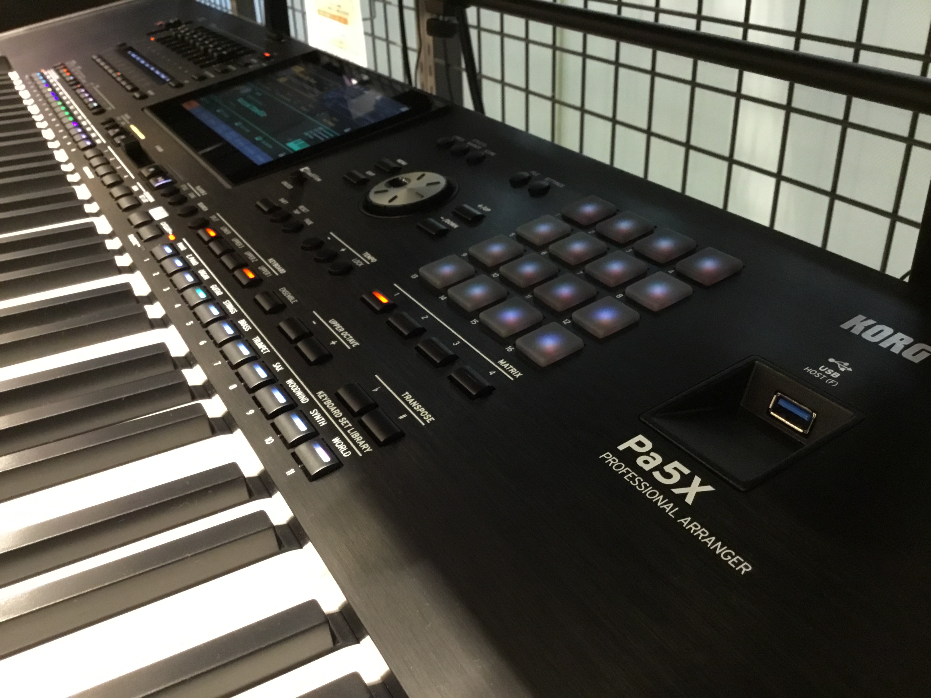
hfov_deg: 58.4
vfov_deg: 45.4
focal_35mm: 31
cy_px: 349
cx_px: 466
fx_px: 834
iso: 250
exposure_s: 1/30
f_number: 2.4
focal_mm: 3.3
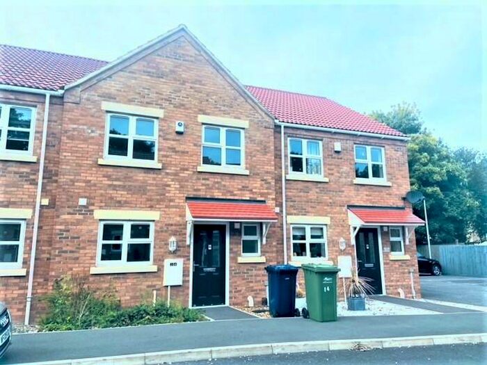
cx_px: 244
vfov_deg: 53.1
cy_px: 182
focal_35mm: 26
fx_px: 366
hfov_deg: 67.3
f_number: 1.8
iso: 32
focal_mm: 4.25
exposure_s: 1/1629
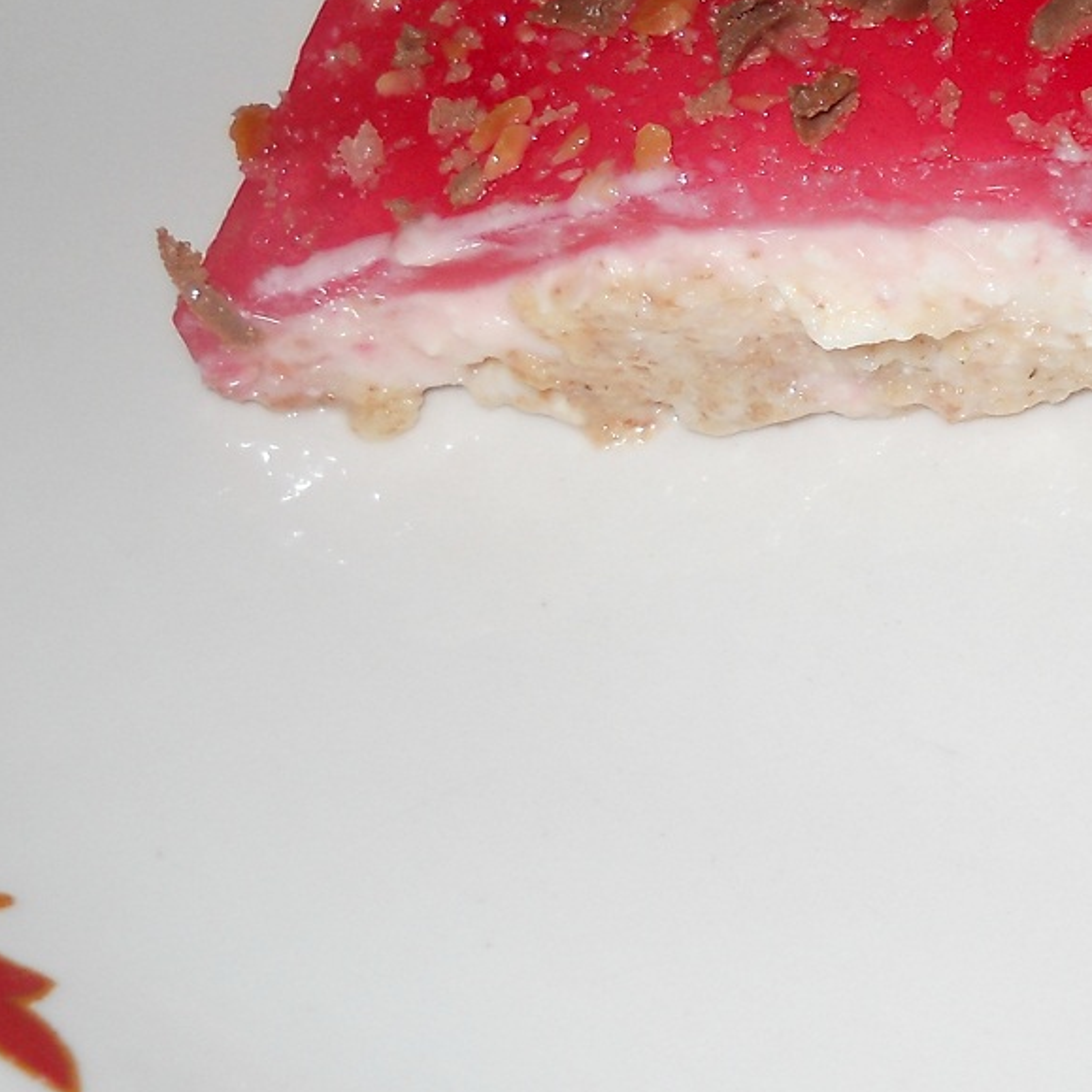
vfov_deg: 19.2
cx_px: 1185
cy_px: 281
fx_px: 3212
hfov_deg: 18.6
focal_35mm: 90
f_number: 5.5
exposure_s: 1/30
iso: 80
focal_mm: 6.72
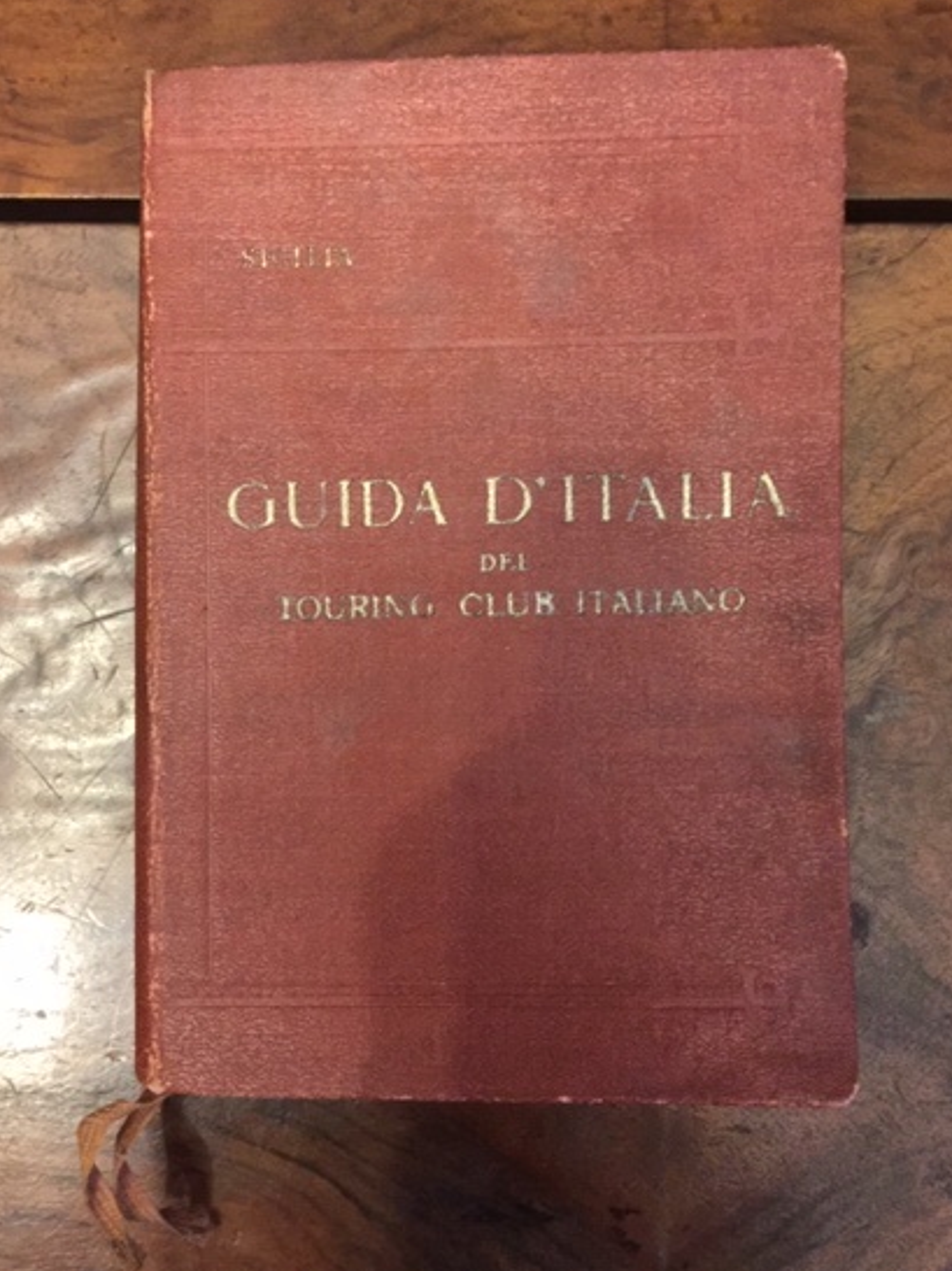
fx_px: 1248
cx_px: 442
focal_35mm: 34
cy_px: 598
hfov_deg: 41.7
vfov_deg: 53.9
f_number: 2.2
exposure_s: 1/8
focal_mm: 4.15
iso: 160
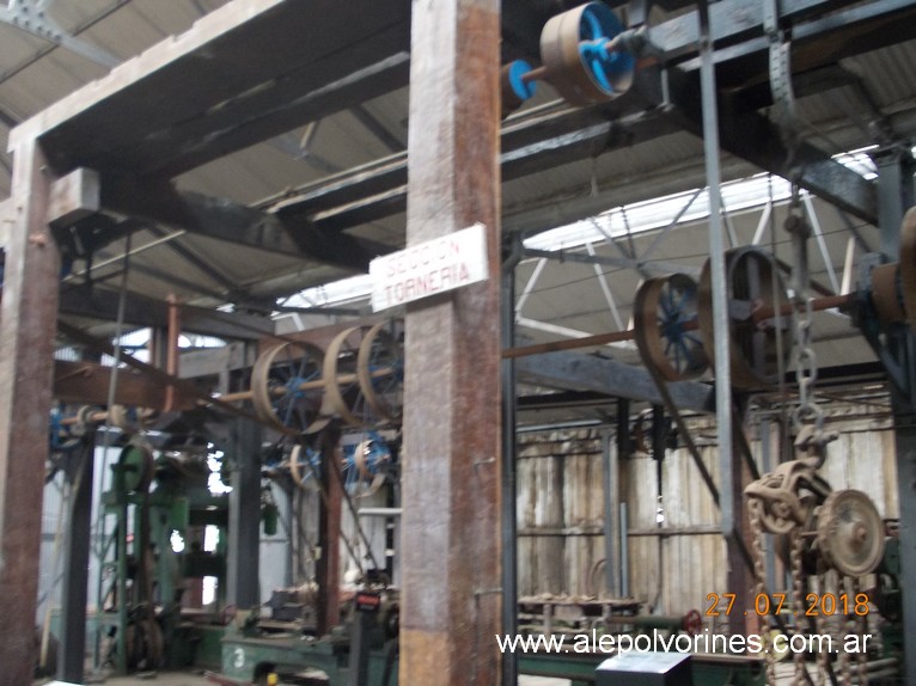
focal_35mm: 43
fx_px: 1137
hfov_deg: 43.9
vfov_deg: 33.6
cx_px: 458
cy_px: 343
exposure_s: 1/6
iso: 200
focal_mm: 6.1
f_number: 3.3
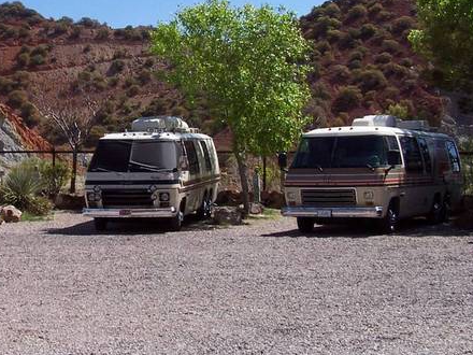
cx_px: 61
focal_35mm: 70
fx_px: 956
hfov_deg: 27.0
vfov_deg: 21.0
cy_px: 133
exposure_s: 1/350
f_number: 5.6
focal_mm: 6.3
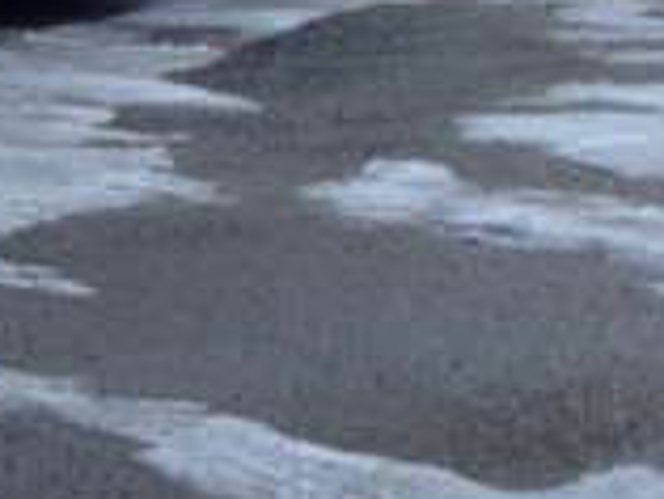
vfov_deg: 6.9
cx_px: -199
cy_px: 152
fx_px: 4127
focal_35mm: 215
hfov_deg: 9.0
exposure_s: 1/135
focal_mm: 4.13
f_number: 2.4
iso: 50
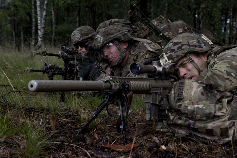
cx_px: 118
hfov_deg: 28.8
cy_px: 79
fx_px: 461
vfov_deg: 19.5
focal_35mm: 70
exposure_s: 1/160
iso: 640
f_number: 10
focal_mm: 70
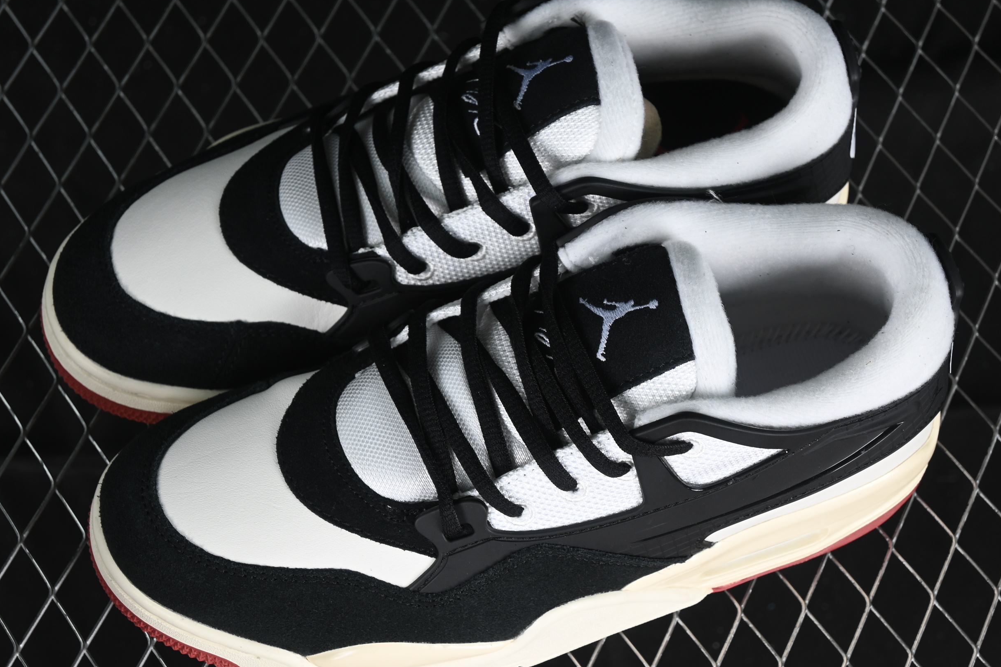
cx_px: 498
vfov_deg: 15.9
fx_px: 2391
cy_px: 337
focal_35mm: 86
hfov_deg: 23.6
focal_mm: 50
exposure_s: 1/60
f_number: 6.3
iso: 160
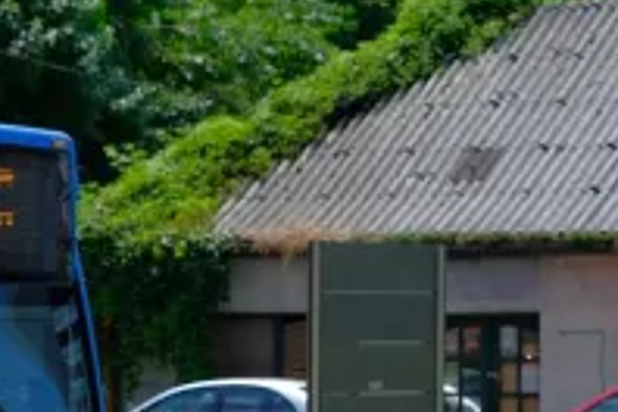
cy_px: 757
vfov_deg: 5.3
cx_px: 431
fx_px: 4343
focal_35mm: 253
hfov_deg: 8.1
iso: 200
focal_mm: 44.1
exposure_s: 1/1250
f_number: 4
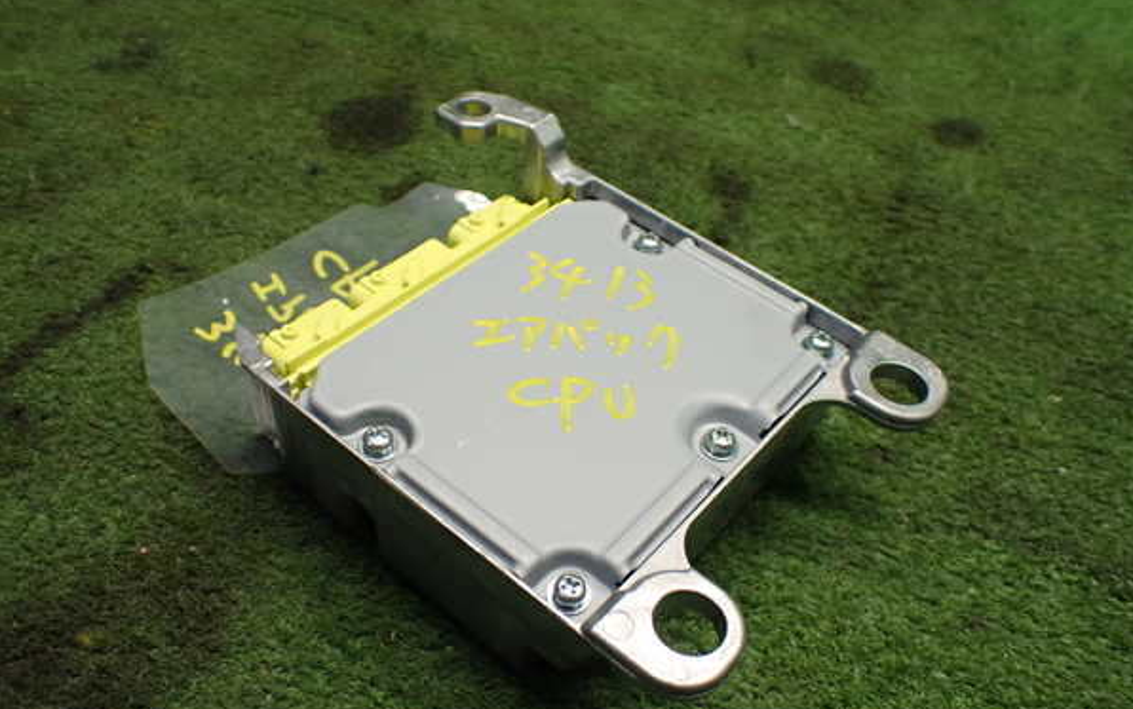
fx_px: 988
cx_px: 568
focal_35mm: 32
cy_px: 374
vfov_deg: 39.5
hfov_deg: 59.6
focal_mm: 5.4
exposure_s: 1/125
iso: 400
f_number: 2.3
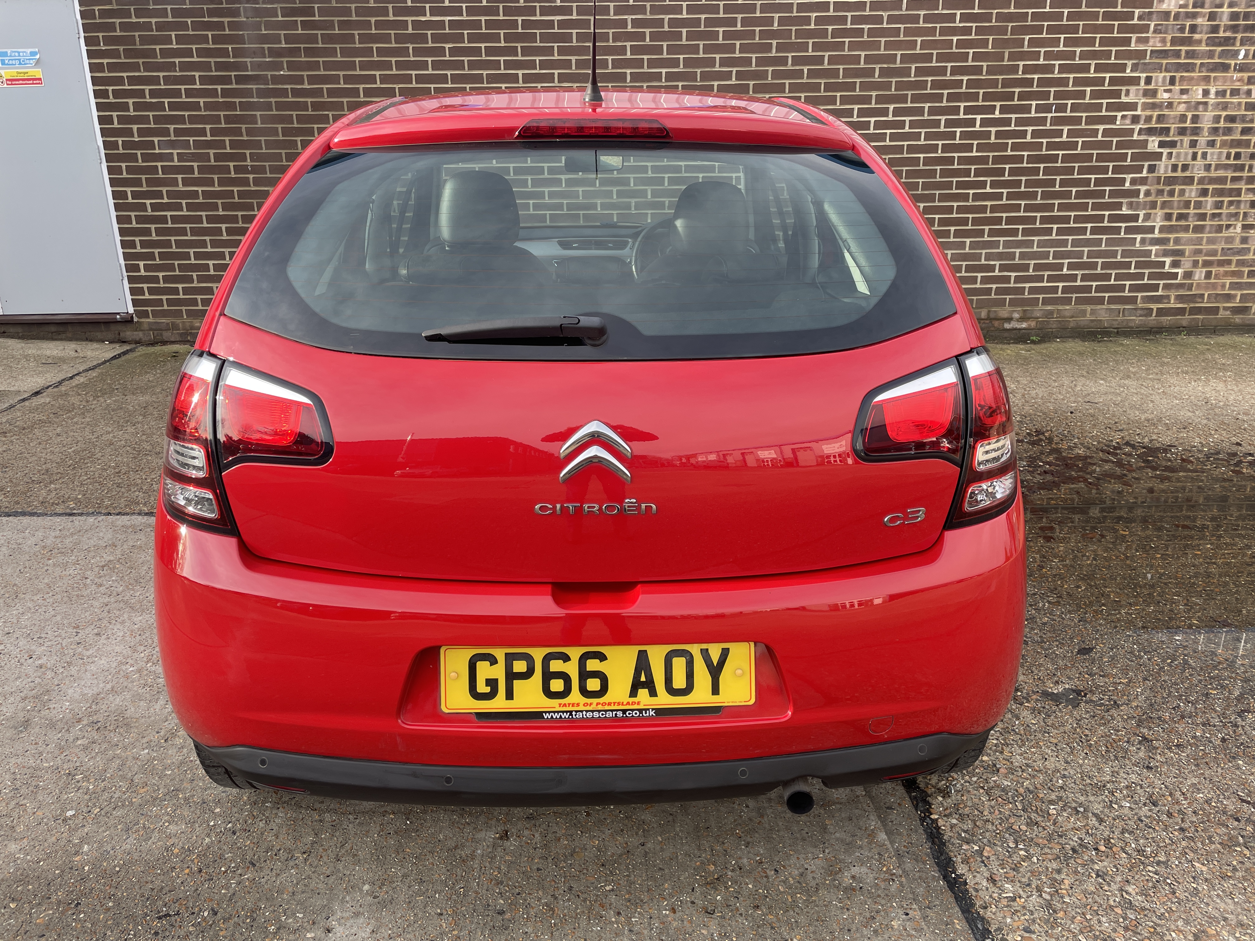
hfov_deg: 67.3
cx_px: 628
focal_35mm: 26
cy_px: 470
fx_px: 943
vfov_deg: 53.1
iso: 32
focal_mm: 4.2
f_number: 1.6
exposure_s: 1/452
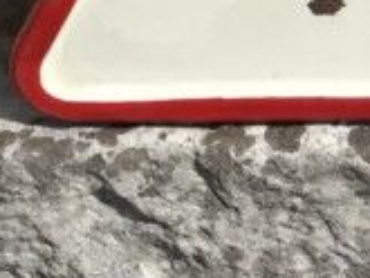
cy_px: -352
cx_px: 563
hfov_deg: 12.5
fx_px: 1604
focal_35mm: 150
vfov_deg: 9.1
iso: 25
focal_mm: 3.3
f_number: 2.4
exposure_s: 1/1235
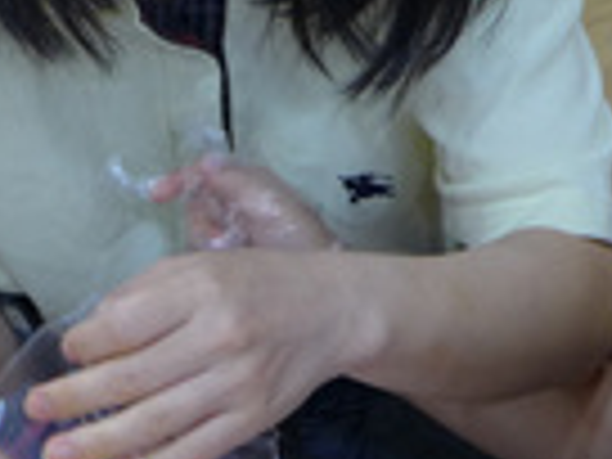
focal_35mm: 203
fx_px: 3589
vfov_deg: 7.3
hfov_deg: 9.7
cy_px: 202
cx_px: 266
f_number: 1.8
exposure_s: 1/80
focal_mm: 8.4
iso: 160
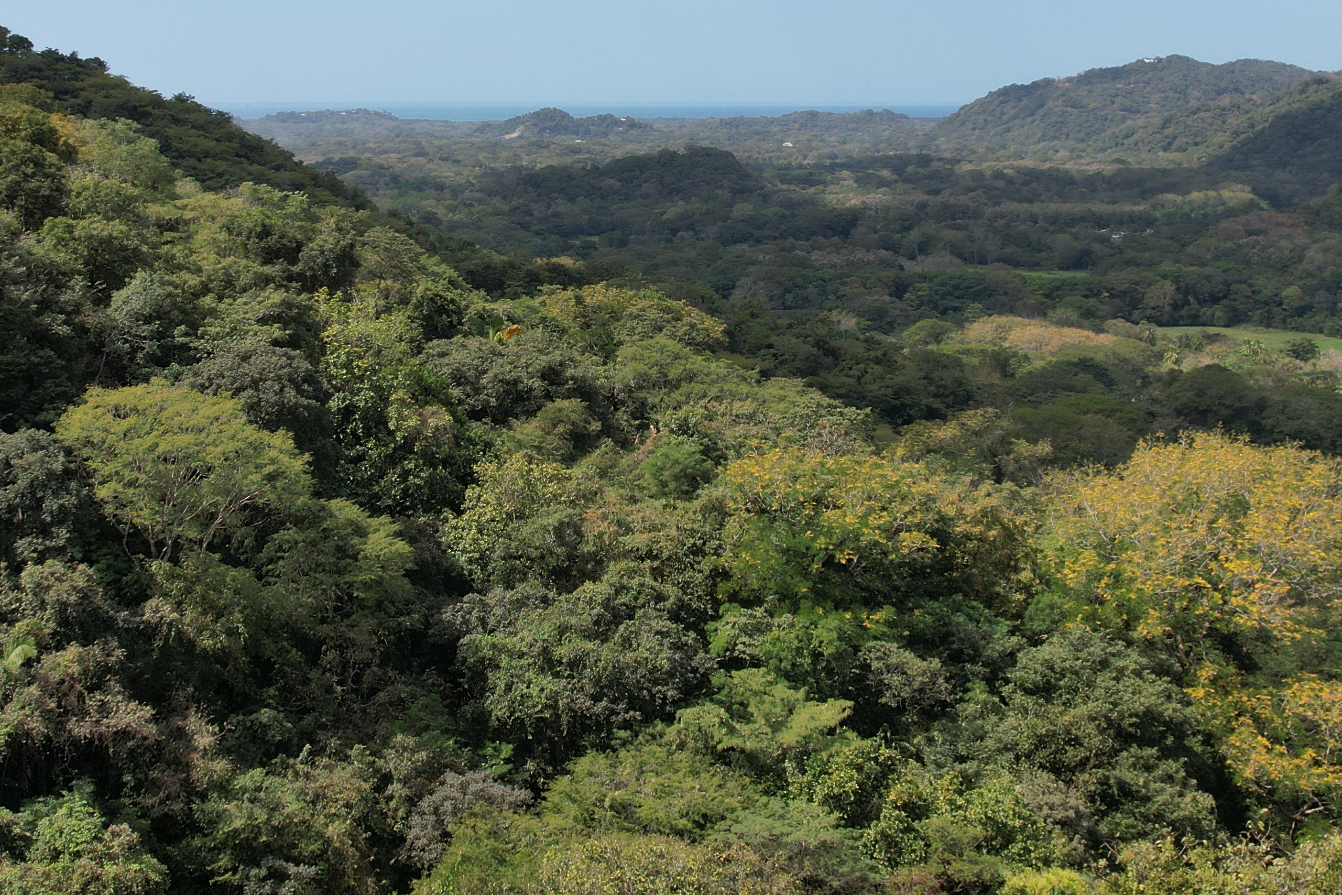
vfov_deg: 28.2
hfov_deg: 41.9
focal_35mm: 47
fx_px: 1752
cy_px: 217
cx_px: 645
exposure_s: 1/500
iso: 100
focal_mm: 8.38
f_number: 2.8
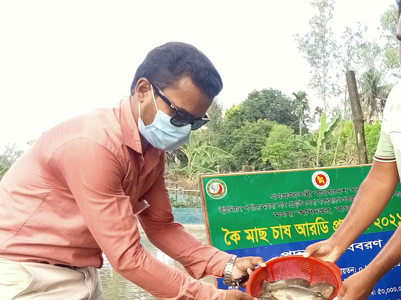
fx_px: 718
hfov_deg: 29.7
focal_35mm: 62
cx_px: 370
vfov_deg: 23.4
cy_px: 230
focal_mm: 3.46
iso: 100
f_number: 2.2
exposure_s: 1/109
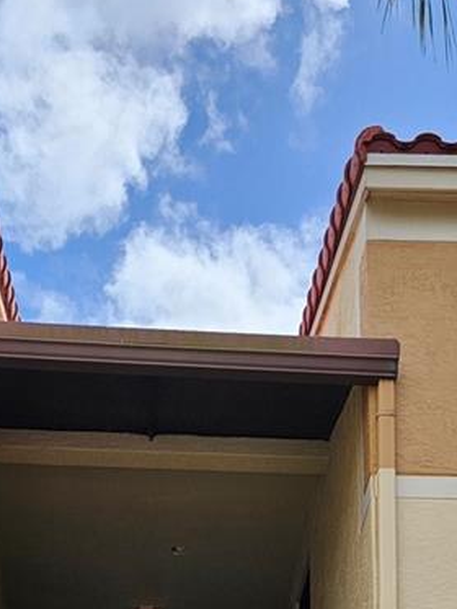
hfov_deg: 19.8
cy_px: 936
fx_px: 1302
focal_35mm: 74
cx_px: 149
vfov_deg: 21.6
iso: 10
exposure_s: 1/586
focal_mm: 6.3
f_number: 1.7
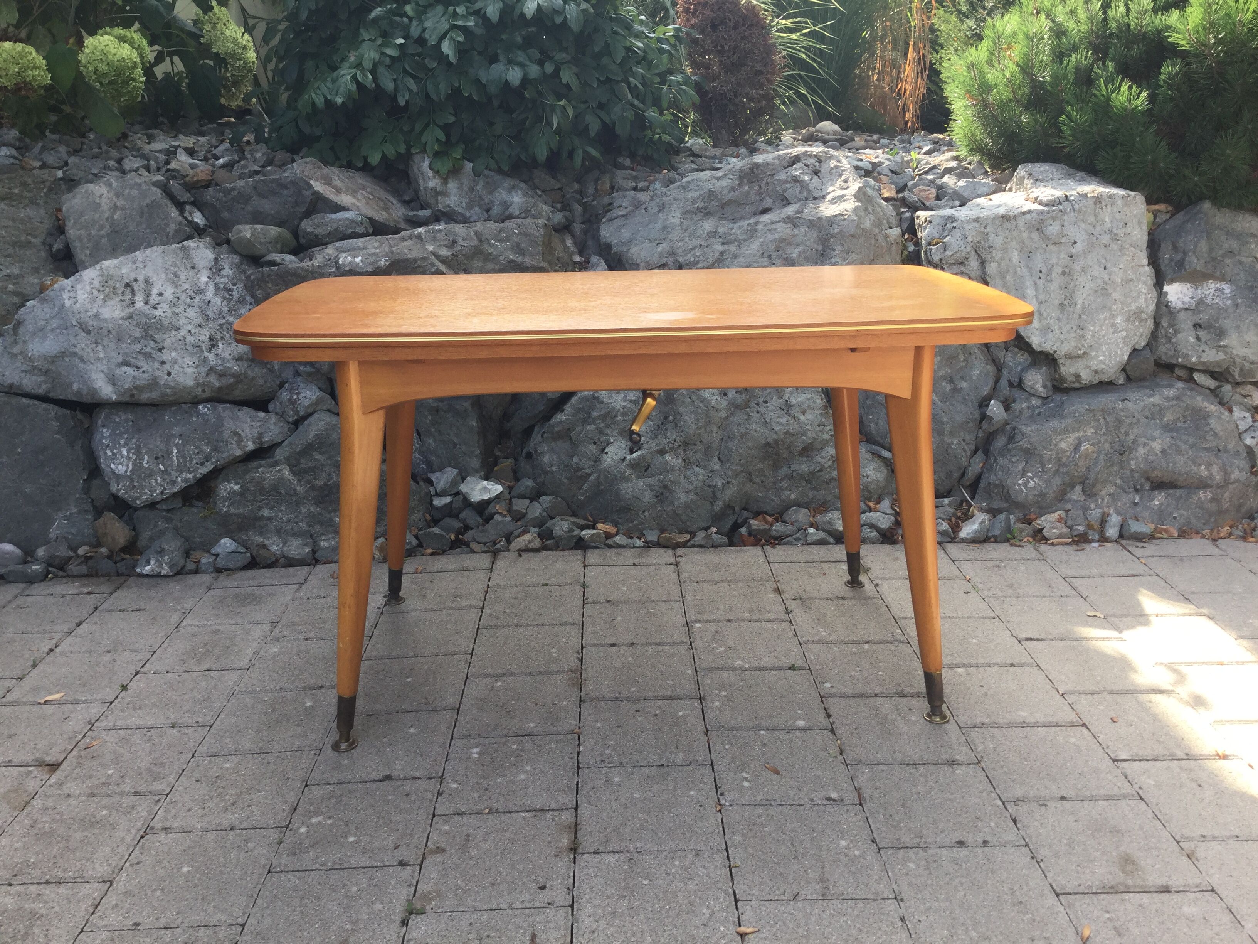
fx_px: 1127
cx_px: 629
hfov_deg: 58.4
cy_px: 472
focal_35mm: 31
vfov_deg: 45.4
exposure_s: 1/186
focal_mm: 3.3
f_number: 2.4
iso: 25
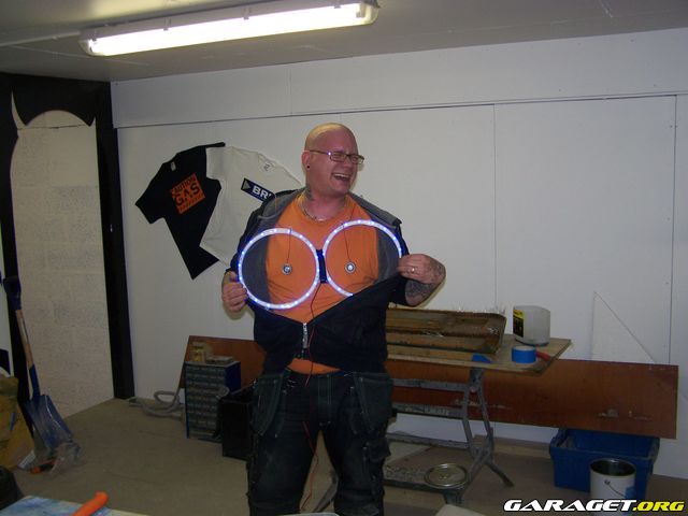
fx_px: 755
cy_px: 258
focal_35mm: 38
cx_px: 344
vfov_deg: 37.7
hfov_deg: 49.0
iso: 80
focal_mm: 6.3
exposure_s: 1/60
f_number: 2.8
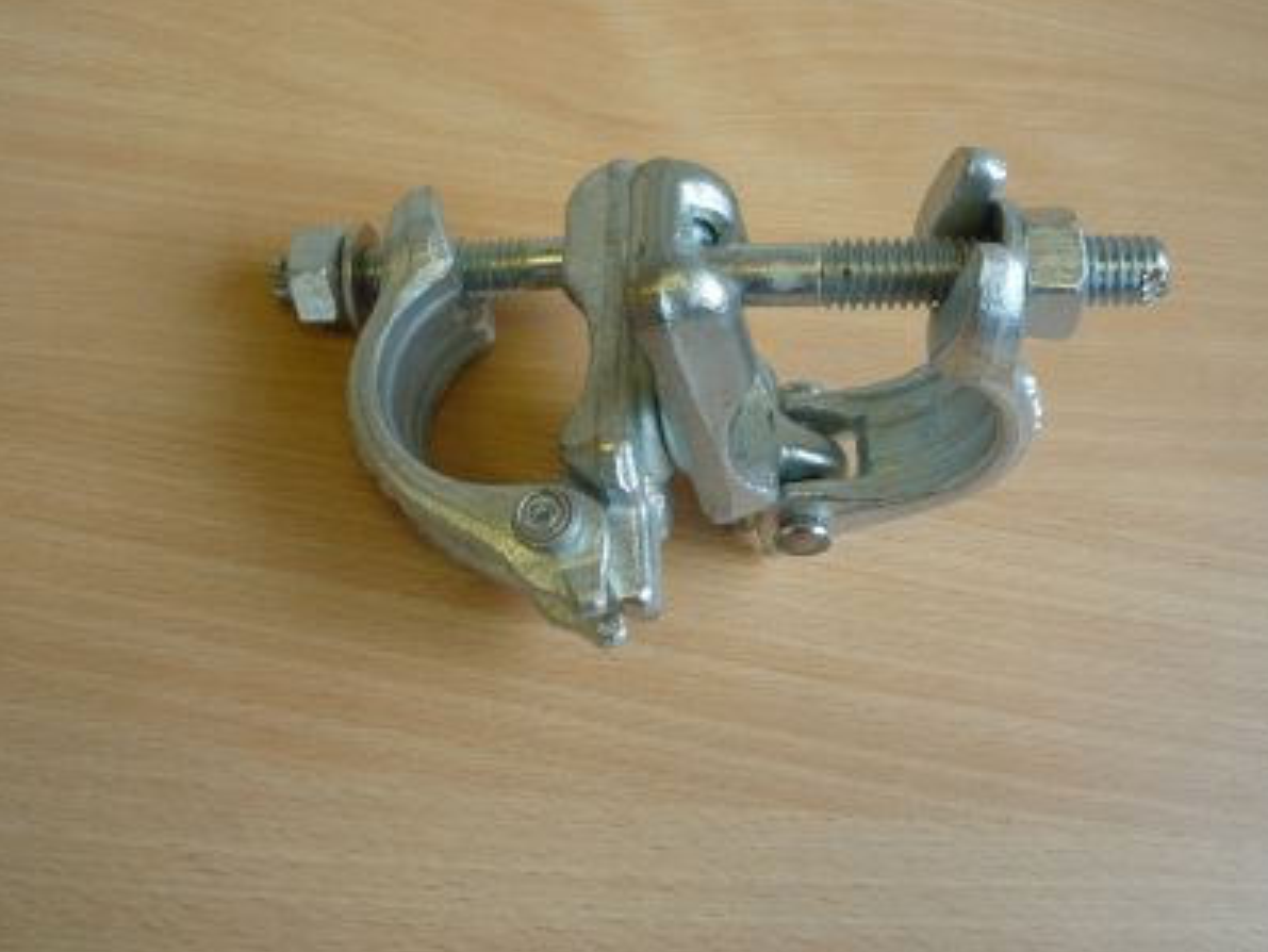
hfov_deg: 53.9
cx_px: 652
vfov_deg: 41.7
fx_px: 1246
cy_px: 418
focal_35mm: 34
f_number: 3.3
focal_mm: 5.2
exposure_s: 1/50
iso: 100
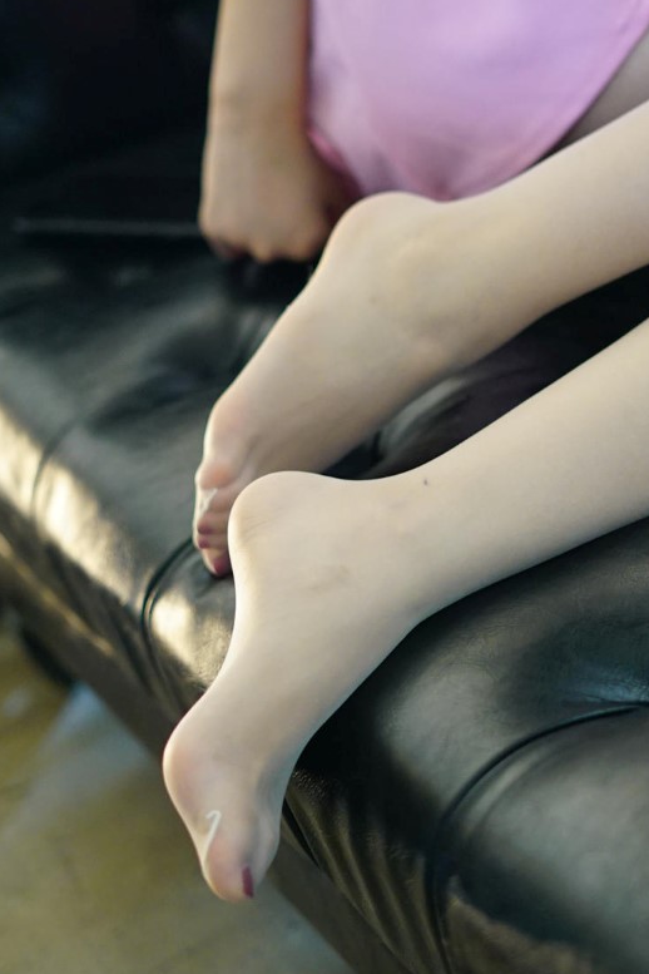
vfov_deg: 24.8
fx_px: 2217
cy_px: 454
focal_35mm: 82
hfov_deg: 16.5
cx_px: 510
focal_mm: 50
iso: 2500
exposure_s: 1/60
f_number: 2
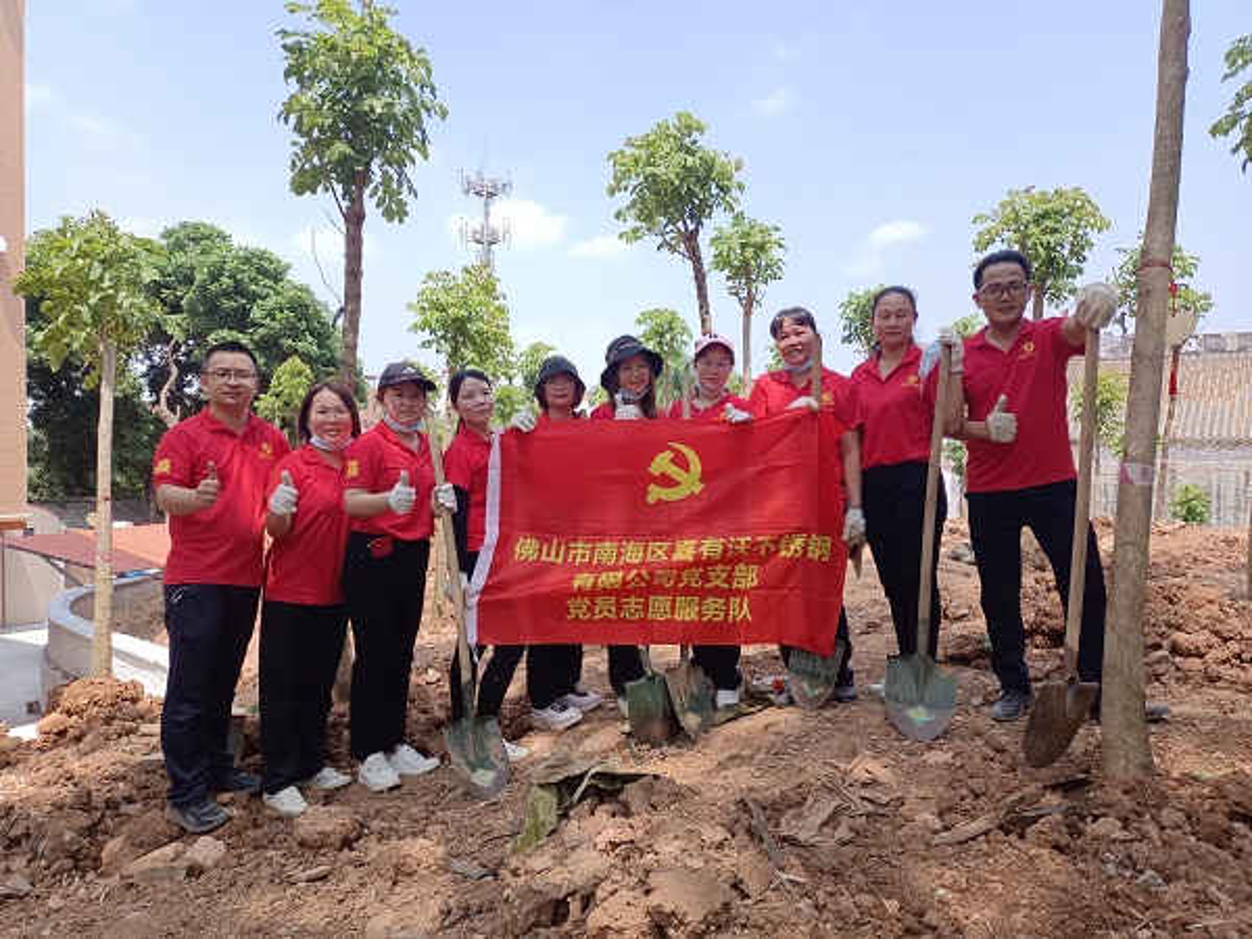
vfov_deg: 54.9
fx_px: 904
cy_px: 470
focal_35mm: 25
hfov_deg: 69.4
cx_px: 626
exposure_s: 1/1572
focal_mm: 4.71
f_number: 1.79
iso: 104
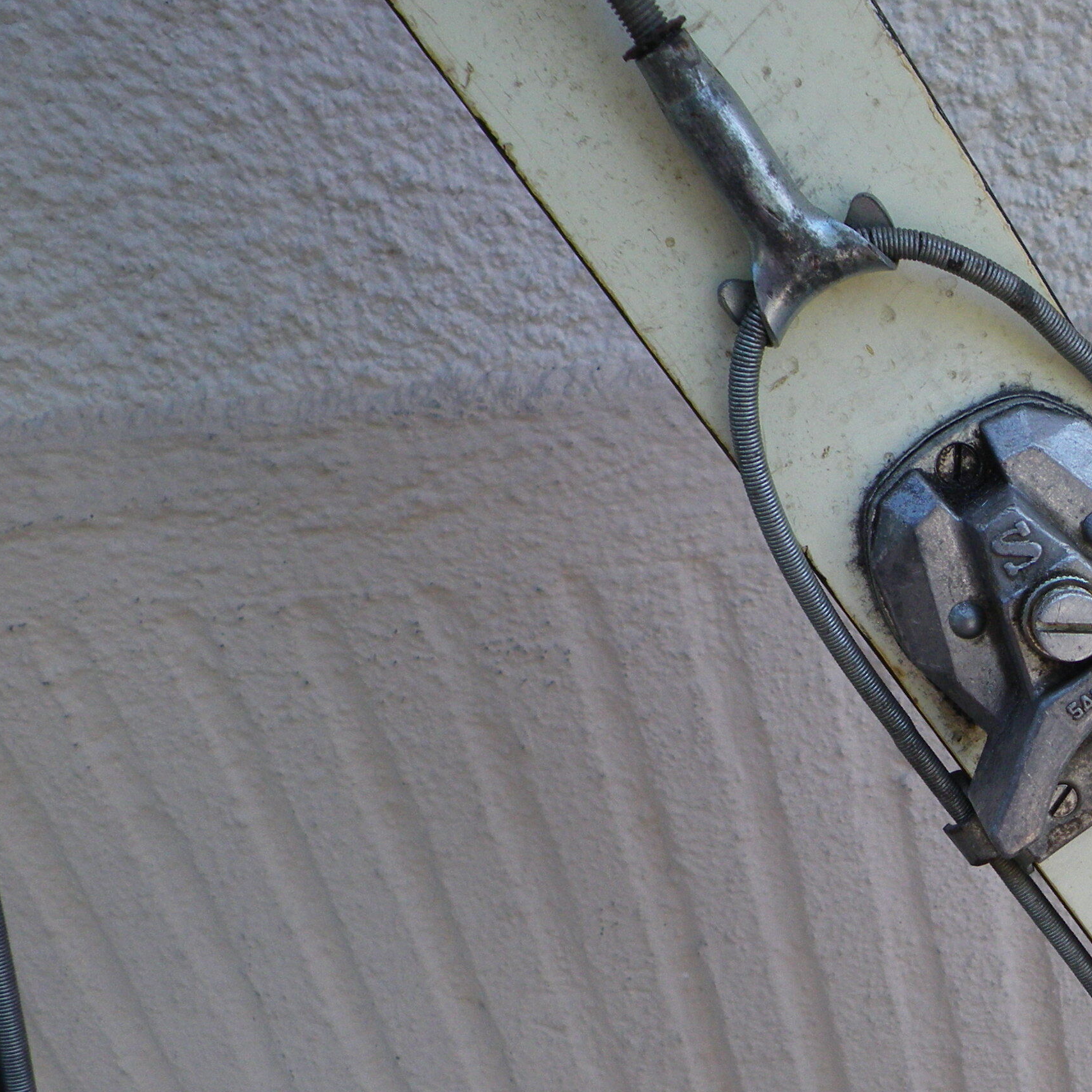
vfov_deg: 29.0
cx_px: 1175
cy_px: 841
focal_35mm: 58
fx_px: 2070
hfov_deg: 27.3
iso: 64
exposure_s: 1/250
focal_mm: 4.9
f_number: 2.6
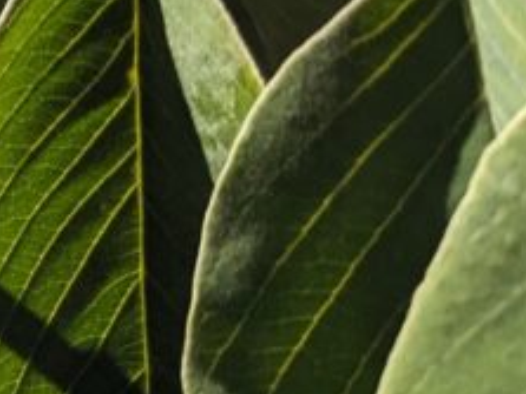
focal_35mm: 124
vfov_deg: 11.1
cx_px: -630
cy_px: -314
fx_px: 1883
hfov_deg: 13.0
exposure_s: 1/2611
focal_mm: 4.38
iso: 54
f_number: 1.73
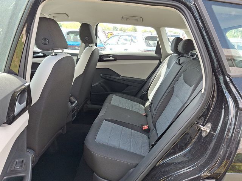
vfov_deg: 54.9
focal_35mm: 25
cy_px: 90
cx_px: 121
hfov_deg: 69.4
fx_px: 175
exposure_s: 1/101
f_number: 1.8
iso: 25
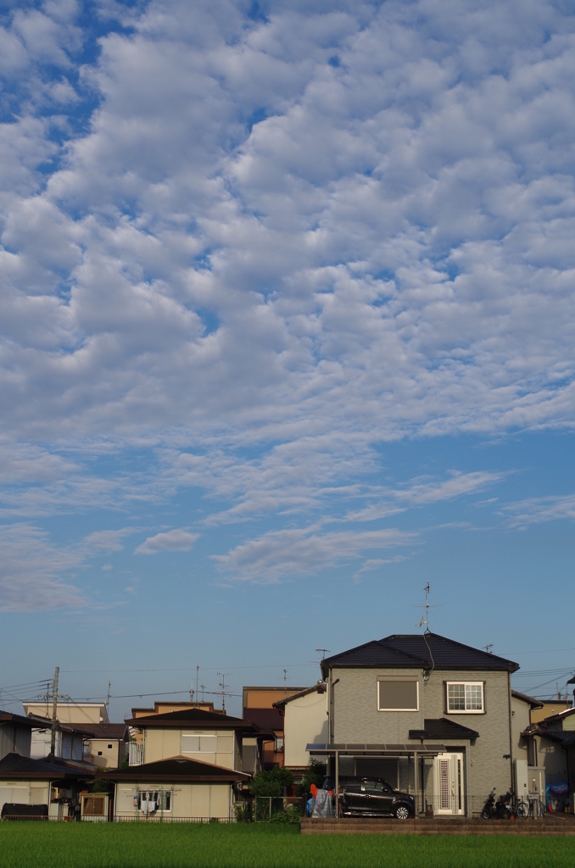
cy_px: 434
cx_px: 288
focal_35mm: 52
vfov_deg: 38.3
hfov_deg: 25.9
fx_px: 1252
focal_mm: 35
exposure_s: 1/250
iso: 100
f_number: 7.1
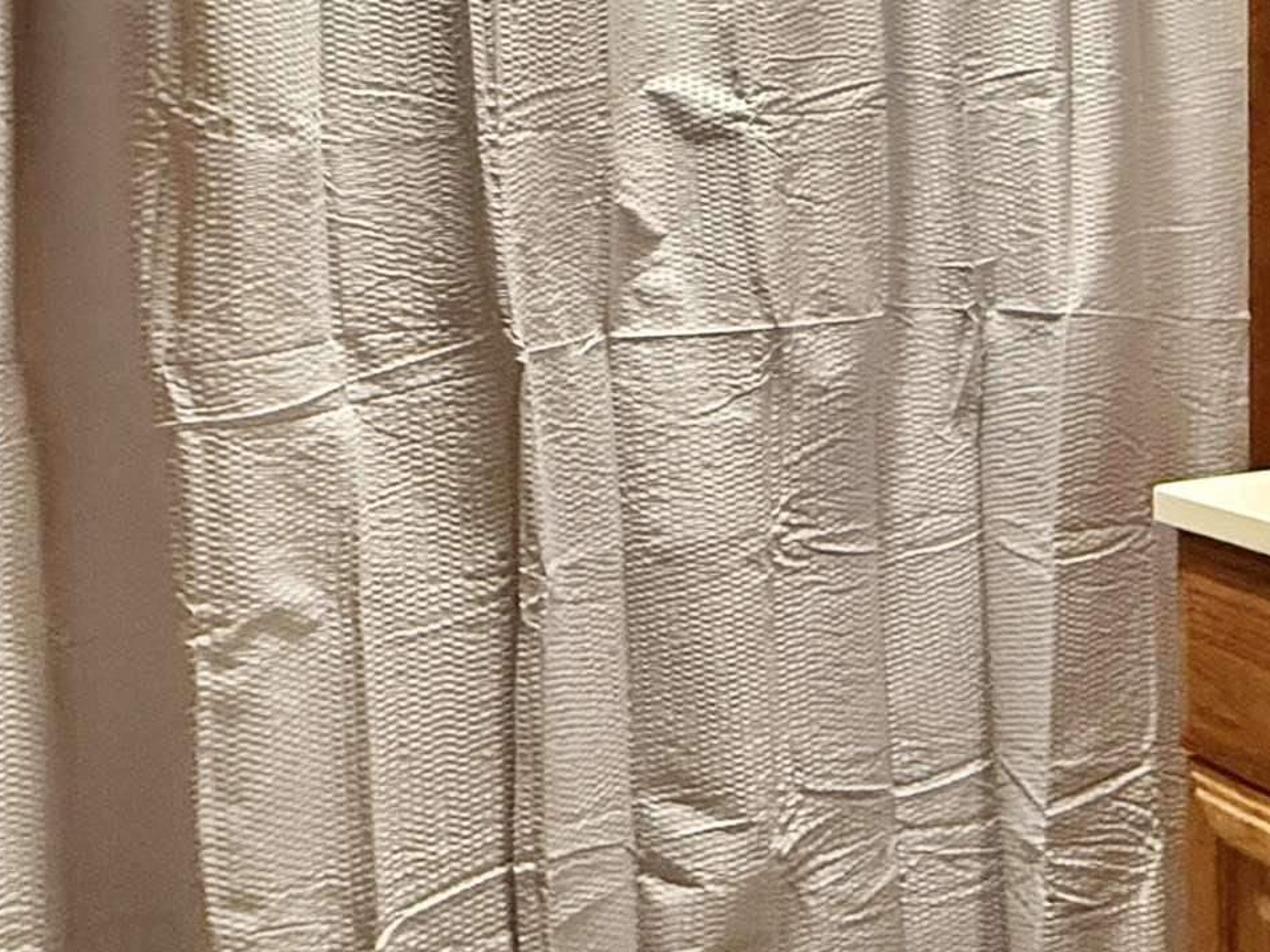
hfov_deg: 42.1
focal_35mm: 45
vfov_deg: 31.4
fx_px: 1651
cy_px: 191
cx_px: 640
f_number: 2.2
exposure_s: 1/60
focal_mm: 2.22
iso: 800
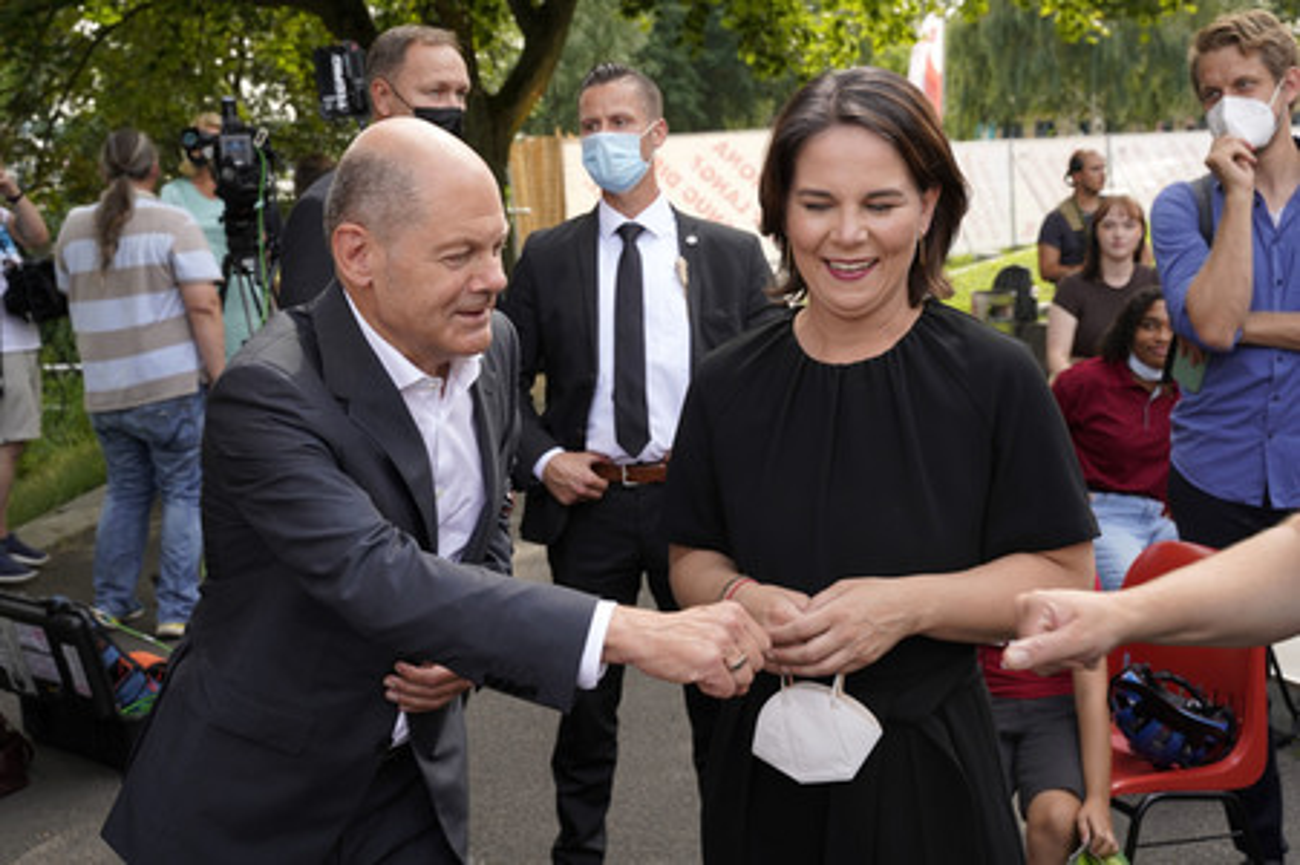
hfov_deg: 47.4
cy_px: 432
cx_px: 650
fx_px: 1479
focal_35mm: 41
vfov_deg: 32.6
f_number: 6.3
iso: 250
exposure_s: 1/200
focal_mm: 41
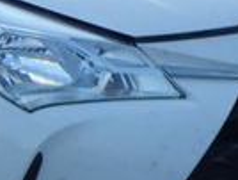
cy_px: 0
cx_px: -121
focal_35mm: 119
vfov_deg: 12.3
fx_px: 820
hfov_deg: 15.3
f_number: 2.8
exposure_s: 1/800
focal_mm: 4.5
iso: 100
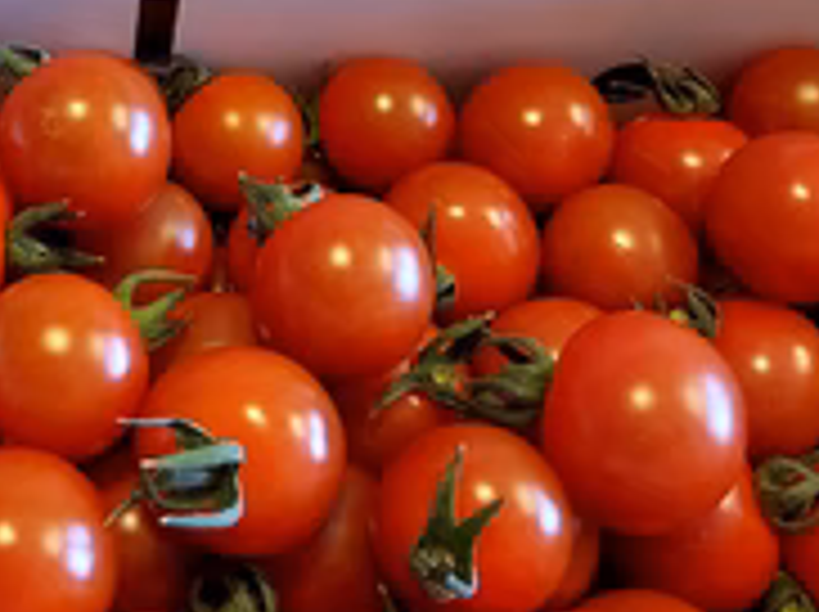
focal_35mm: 55
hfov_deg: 33.6
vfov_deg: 25.3
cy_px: 4
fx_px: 1300
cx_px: 130
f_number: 2
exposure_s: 1/50
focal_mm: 4.6
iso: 160
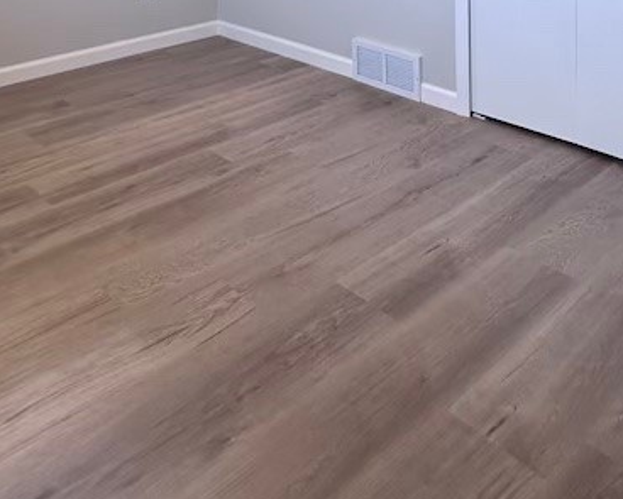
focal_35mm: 38
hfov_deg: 47.9
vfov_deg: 31.0
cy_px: -142
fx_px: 701
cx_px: 310
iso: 160
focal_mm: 2.22
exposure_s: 1/60
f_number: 2.2
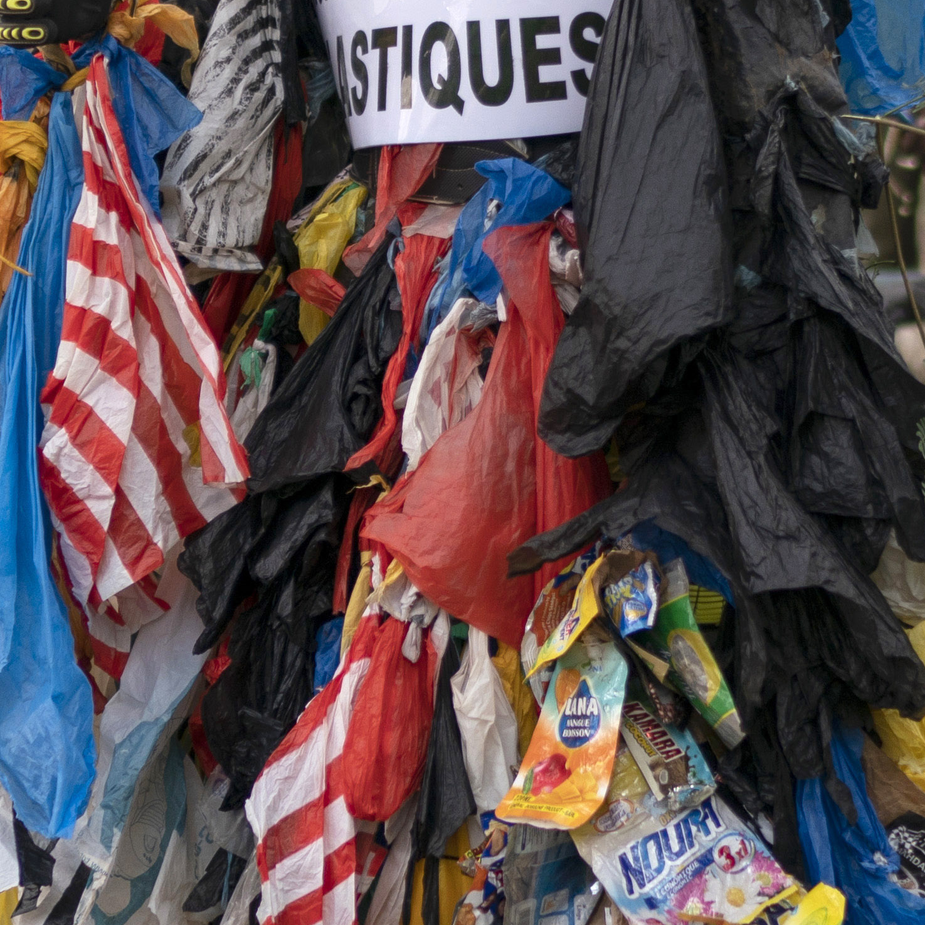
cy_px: 214
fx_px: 3658
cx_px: 552
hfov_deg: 14.4
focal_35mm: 121
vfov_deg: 14.3
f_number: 1.4
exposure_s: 1/1000
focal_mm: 35
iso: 200
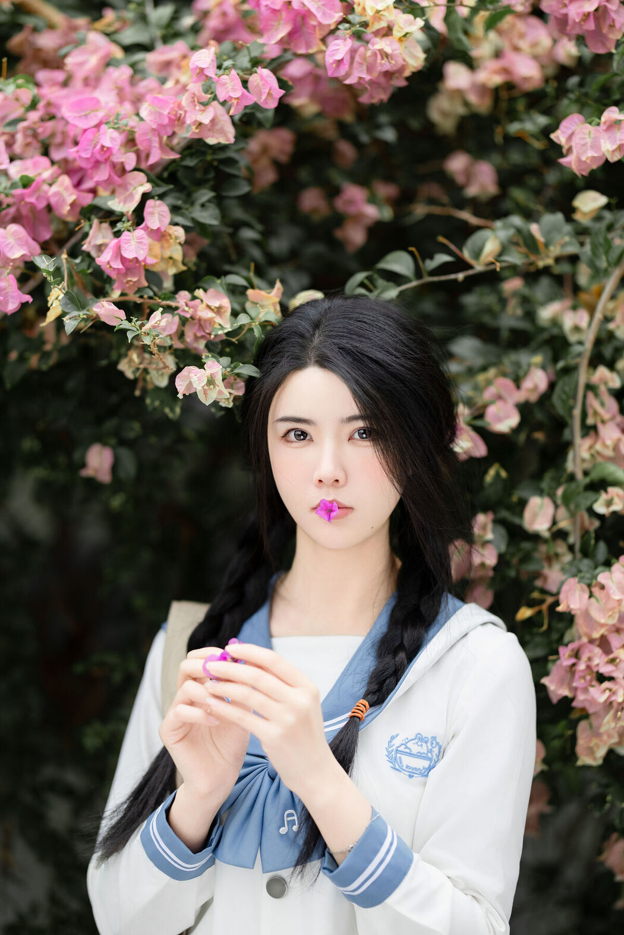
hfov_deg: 16.1
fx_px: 2210
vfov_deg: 23.9
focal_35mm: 85
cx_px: 312
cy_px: 468
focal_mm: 85
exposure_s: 1/320
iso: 100
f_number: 1.2
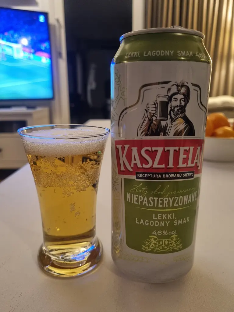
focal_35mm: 26
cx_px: 117
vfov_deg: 67.3
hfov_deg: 53.1
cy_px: 156
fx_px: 234
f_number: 1.8
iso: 640
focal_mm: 5.4
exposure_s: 1/33
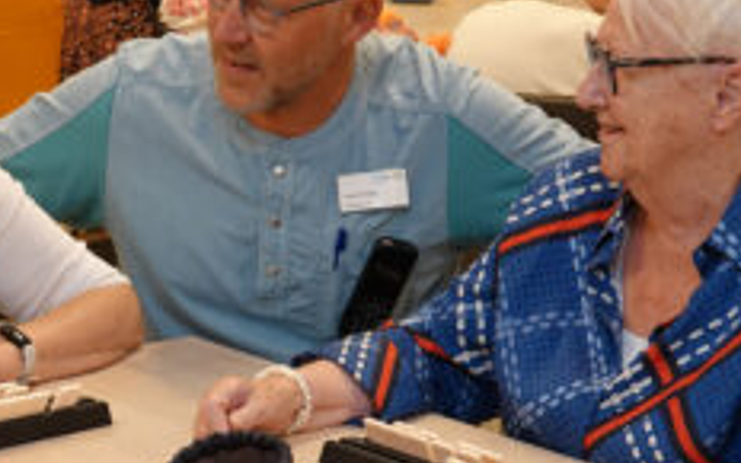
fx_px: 2181
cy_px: 399
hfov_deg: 19.2
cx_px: 201
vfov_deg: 12.1
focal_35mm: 108
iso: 400
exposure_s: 1/80
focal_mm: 15.17
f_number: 3.2
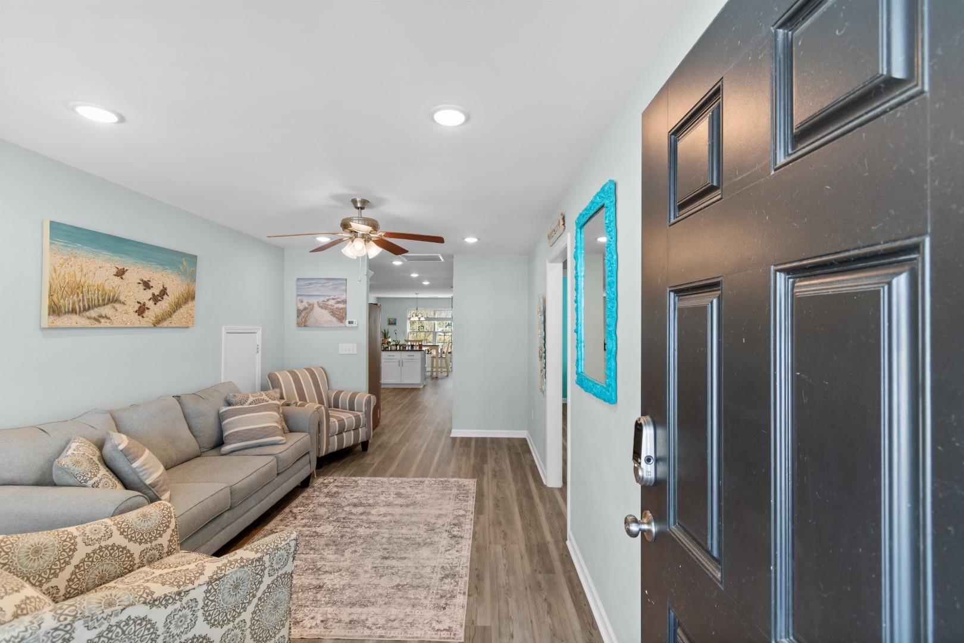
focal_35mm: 15
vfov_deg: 77.3
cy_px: 322
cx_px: 482
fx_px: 402
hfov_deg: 100.4
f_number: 4.5
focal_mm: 10
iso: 100
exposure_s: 1/5
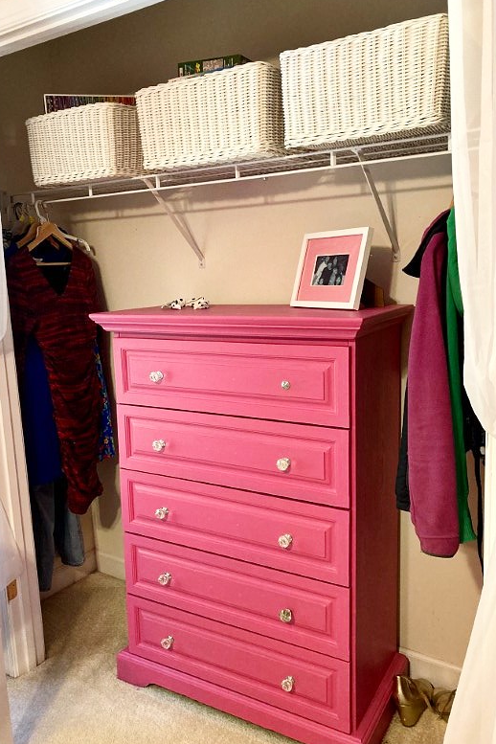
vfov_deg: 61.9
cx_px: 217
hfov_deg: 43.5
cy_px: 370
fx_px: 620
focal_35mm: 30
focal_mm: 3.99
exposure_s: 1/40
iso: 250
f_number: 1.8
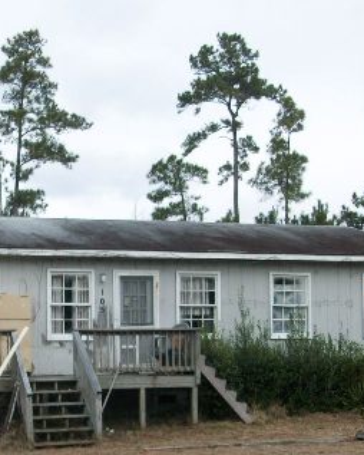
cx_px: 103
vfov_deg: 28.0
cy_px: 319
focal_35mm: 67
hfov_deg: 22.7
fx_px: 901
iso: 64
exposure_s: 1/714
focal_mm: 5.7
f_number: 2.8
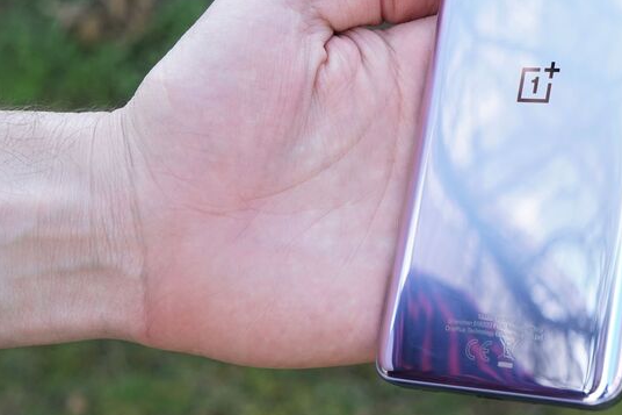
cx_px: 515
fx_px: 1641
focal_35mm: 95
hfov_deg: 21.2
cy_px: 107
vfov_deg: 14.3
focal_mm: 53
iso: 800
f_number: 8
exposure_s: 1/200
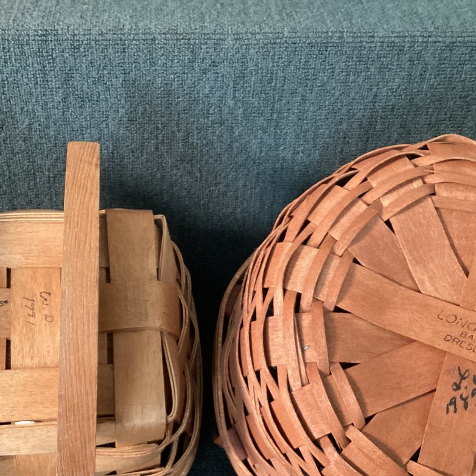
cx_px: 215
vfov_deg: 32.0
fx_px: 825
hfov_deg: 32.2
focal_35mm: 53
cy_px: 300
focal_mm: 3.3
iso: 320
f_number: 2.4
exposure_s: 1/40
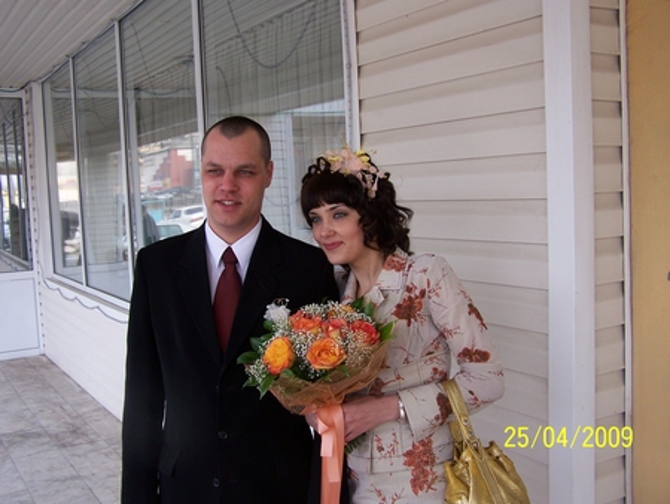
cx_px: 335
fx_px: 736
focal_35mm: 38
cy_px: 252
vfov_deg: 37.8
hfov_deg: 49.0
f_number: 2.8
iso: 80
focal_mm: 6.3
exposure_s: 1/160
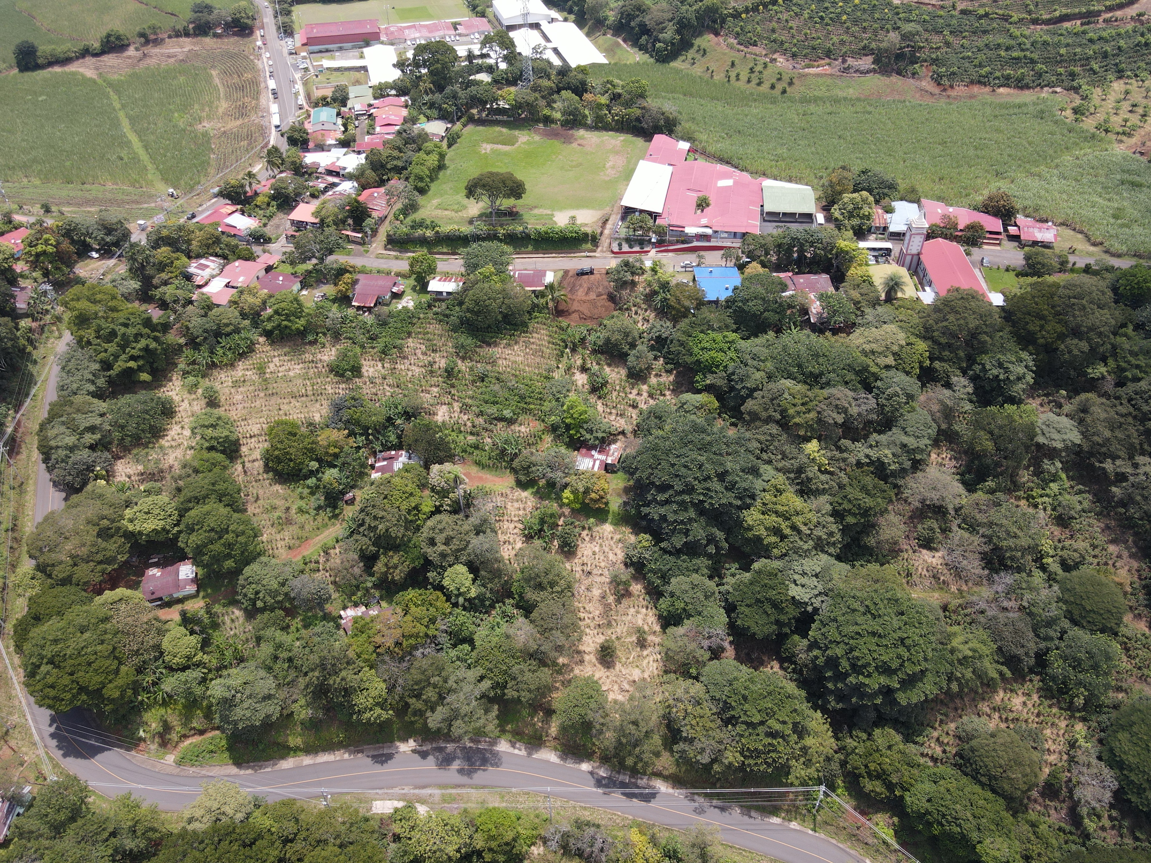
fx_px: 798
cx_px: 576
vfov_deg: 56.8
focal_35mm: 24
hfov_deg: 71.6
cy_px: 432
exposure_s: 1/320
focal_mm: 4.5
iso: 100
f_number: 2.8
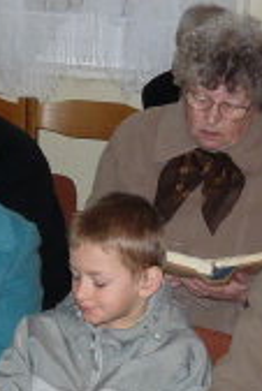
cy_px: 292
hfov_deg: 10.8
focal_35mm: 126
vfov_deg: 16.2
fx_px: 1373
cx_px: -28
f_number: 2.8
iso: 160
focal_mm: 4.8
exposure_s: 1/60
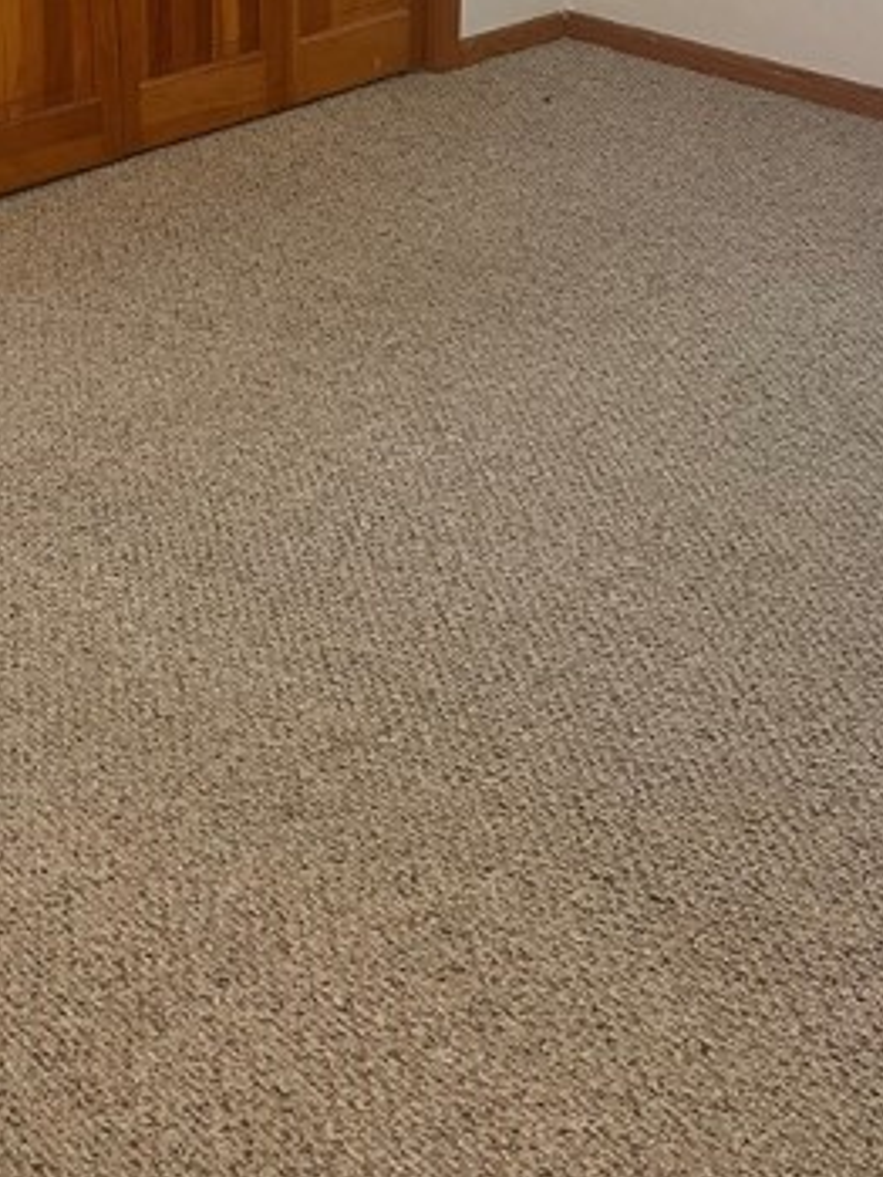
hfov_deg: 26.2
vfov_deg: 33.2
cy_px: 132
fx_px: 1869
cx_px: 209
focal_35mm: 55
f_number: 1.6
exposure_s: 1/60
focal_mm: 5.1
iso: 320
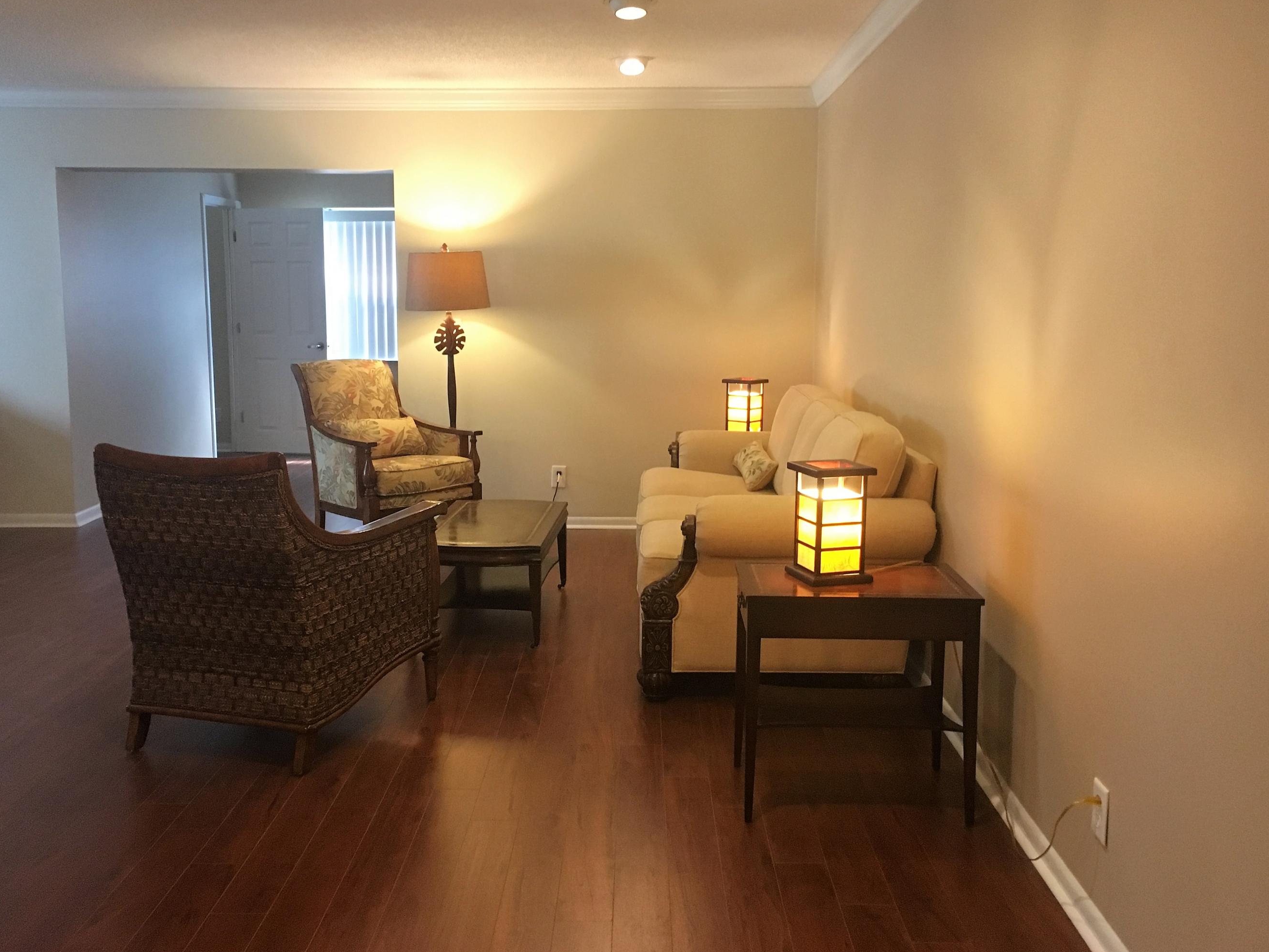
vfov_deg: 42.9
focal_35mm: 33
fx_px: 1210
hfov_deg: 55.3
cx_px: 620
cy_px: 430
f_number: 2.2
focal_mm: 4.15
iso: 200
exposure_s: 1/30
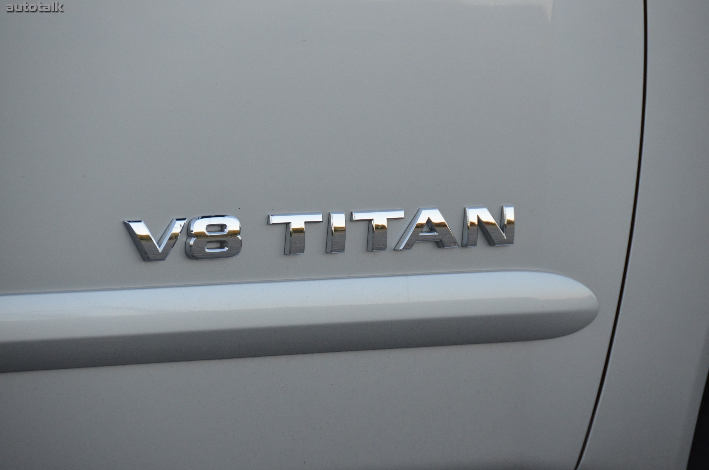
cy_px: 235
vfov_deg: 4.6
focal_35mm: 300
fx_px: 5896
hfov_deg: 6.9
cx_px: 354
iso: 1250
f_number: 5.6
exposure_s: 1/500
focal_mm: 200
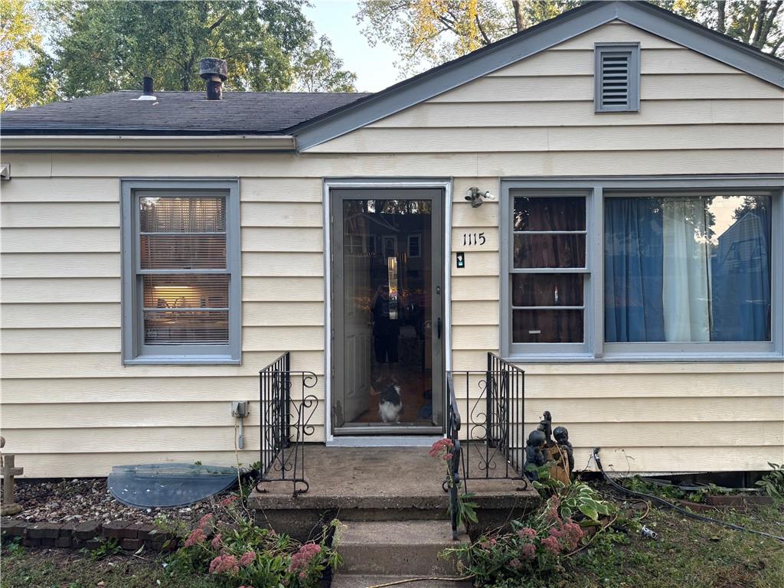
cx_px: 392
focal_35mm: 26
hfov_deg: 67.3
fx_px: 589
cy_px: 294
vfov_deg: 53.1
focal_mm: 5.96
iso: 100
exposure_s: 1/121
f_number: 1.6
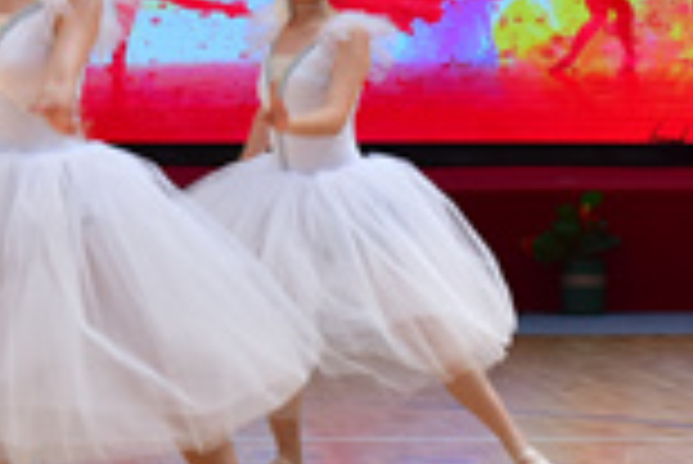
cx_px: -9
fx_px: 3603
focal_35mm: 187
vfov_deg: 7.3
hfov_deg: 10.9
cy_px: 70
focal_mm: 38
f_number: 5.6
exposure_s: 1/200
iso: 250
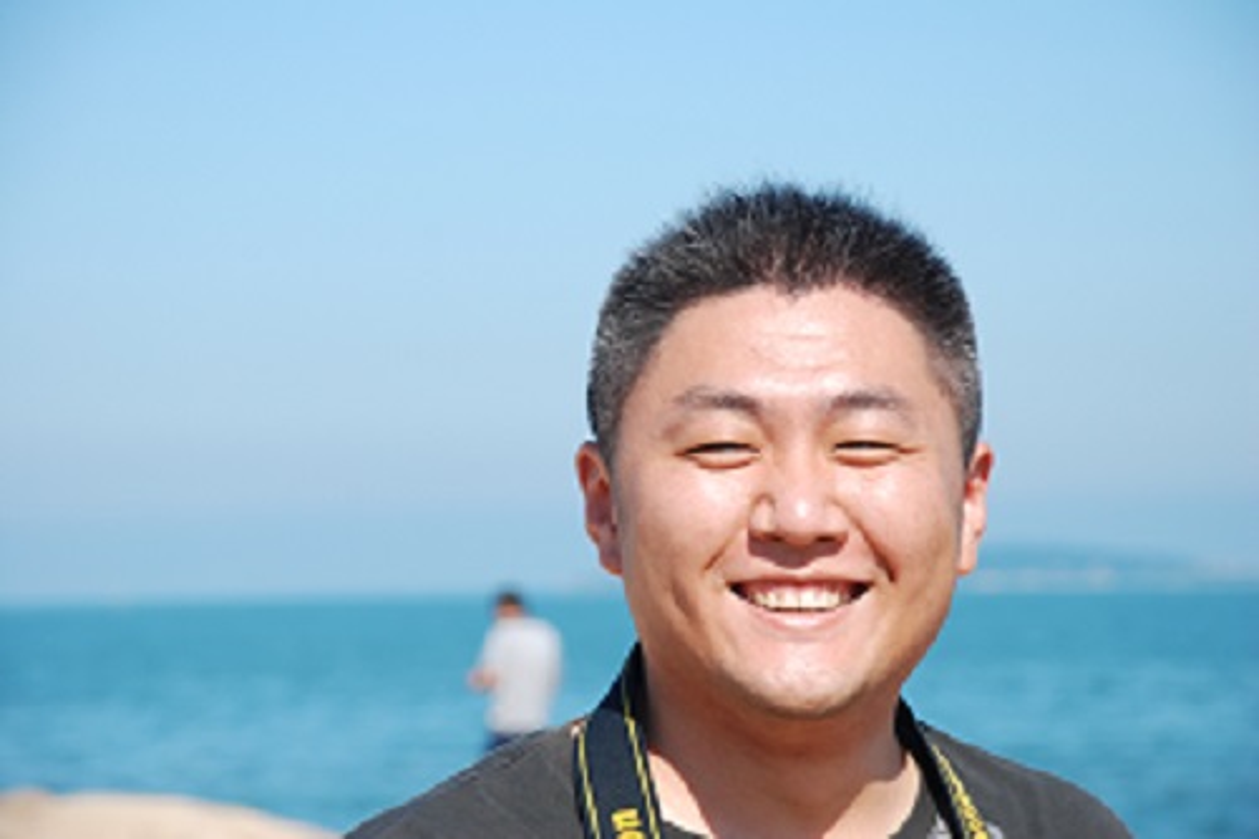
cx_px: 630
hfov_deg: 14.4
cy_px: 420
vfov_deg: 9.6
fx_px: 4982
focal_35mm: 142
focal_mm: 95
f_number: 6.3
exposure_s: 1/200
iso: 100
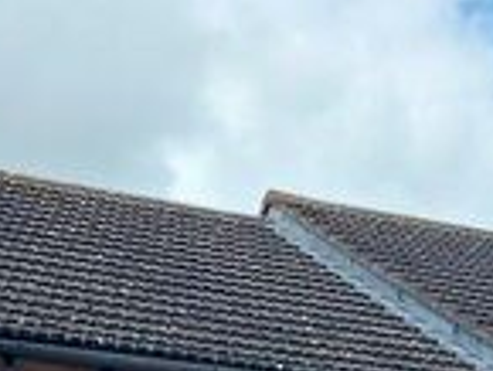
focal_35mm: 116
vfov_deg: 11.1
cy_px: 836
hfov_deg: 16.8
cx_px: 71
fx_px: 1653
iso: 32
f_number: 1.8
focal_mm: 5.23
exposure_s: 1/506
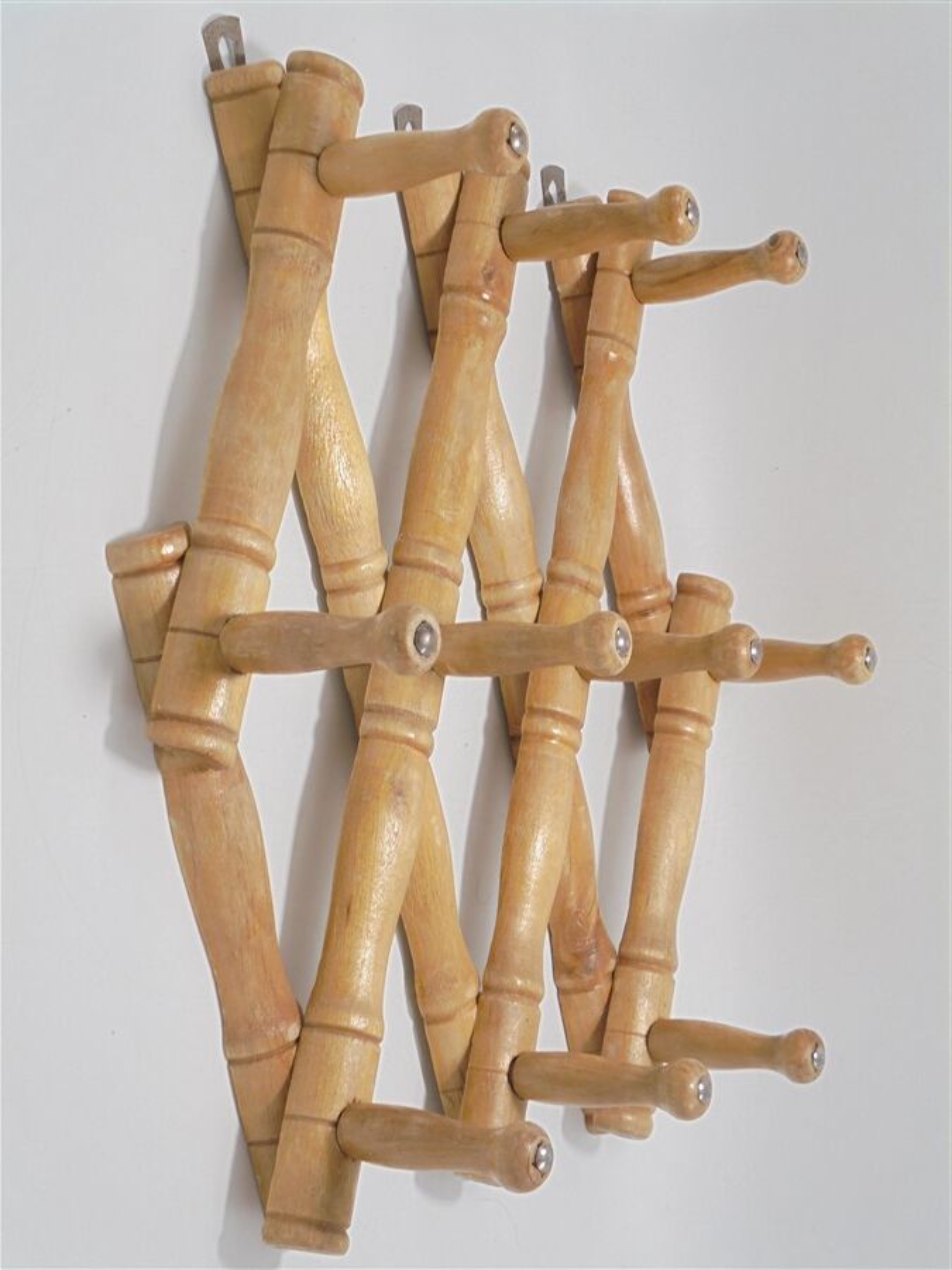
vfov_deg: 34.3
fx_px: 2053
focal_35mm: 56
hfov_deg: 26.1
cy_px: 635
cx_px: 476
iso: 100
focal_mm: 10.1
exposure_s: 1/30
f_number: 5.2
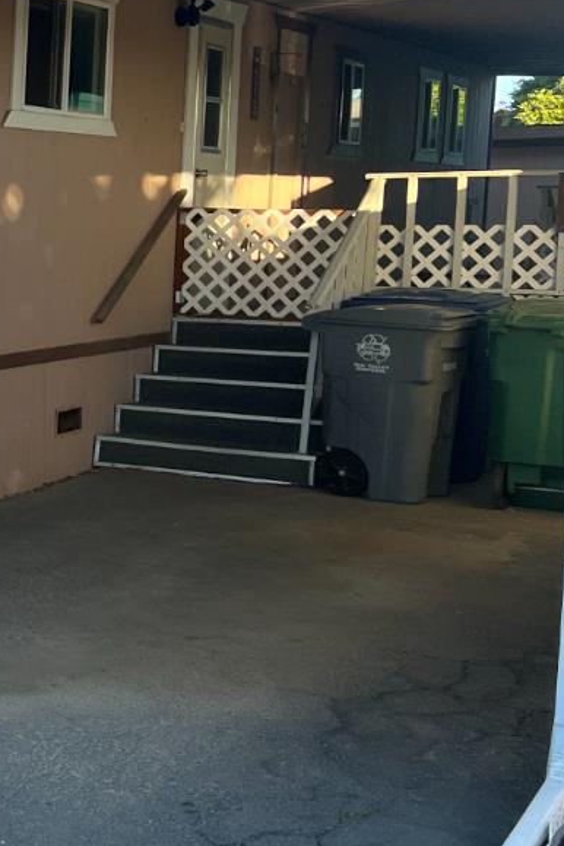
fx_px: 1645
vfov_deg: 28.8
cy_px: 360
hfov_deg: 16.3
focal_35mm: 70
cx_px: -462
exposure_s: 1/1009
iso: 50
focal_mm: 5.7
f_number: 1.5
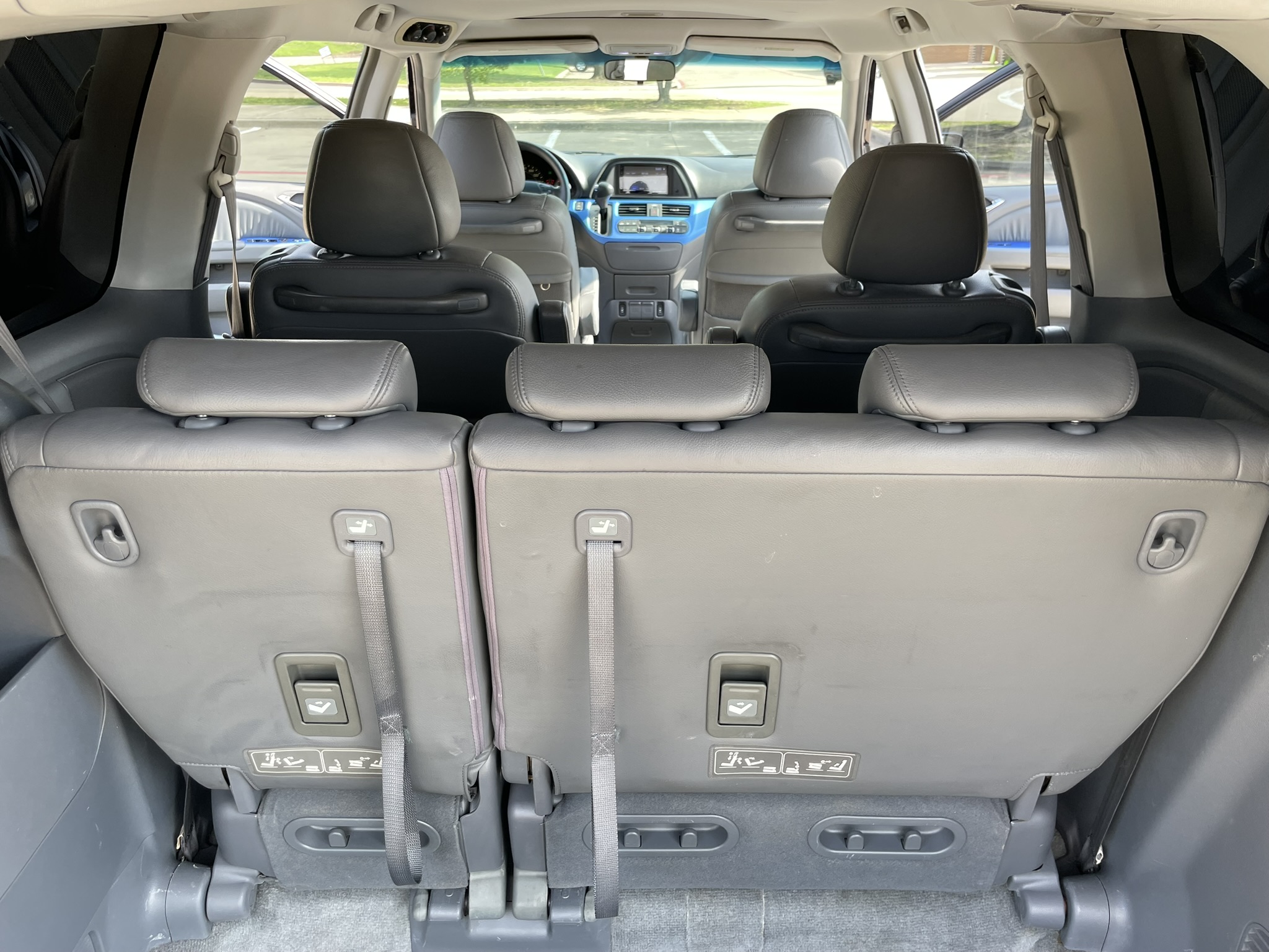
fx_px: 953
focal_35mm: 26
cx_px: 634
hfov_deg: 67.3
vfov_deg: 53.1
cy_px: 476
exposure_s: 1/123
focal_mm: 4.2
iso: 32
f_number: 1.6
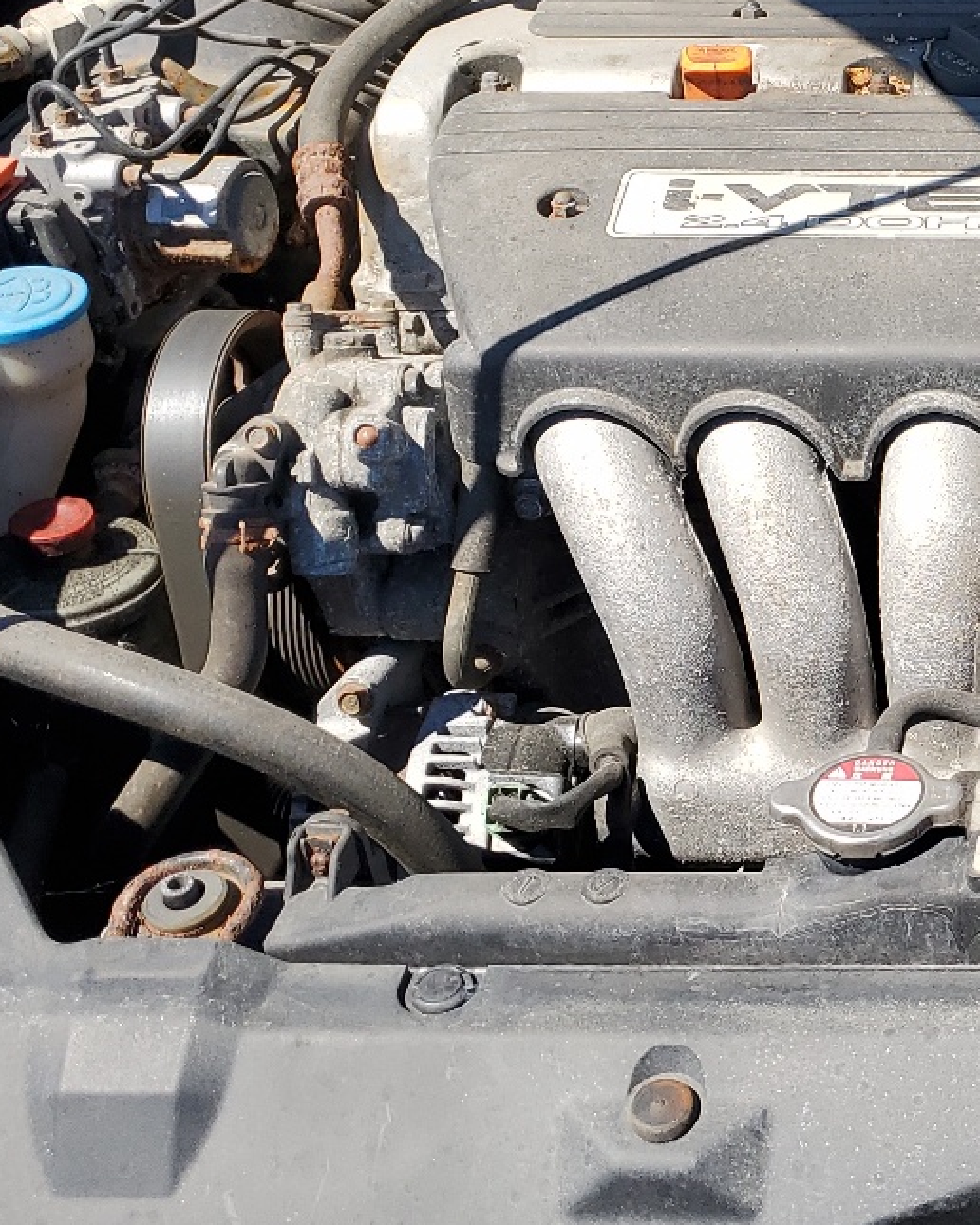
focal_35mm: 63
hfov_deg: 22.3
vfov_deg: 30.0
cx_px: 1193
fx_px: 2284
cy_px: 556
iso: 50
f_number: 1.5
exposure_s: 1/2000
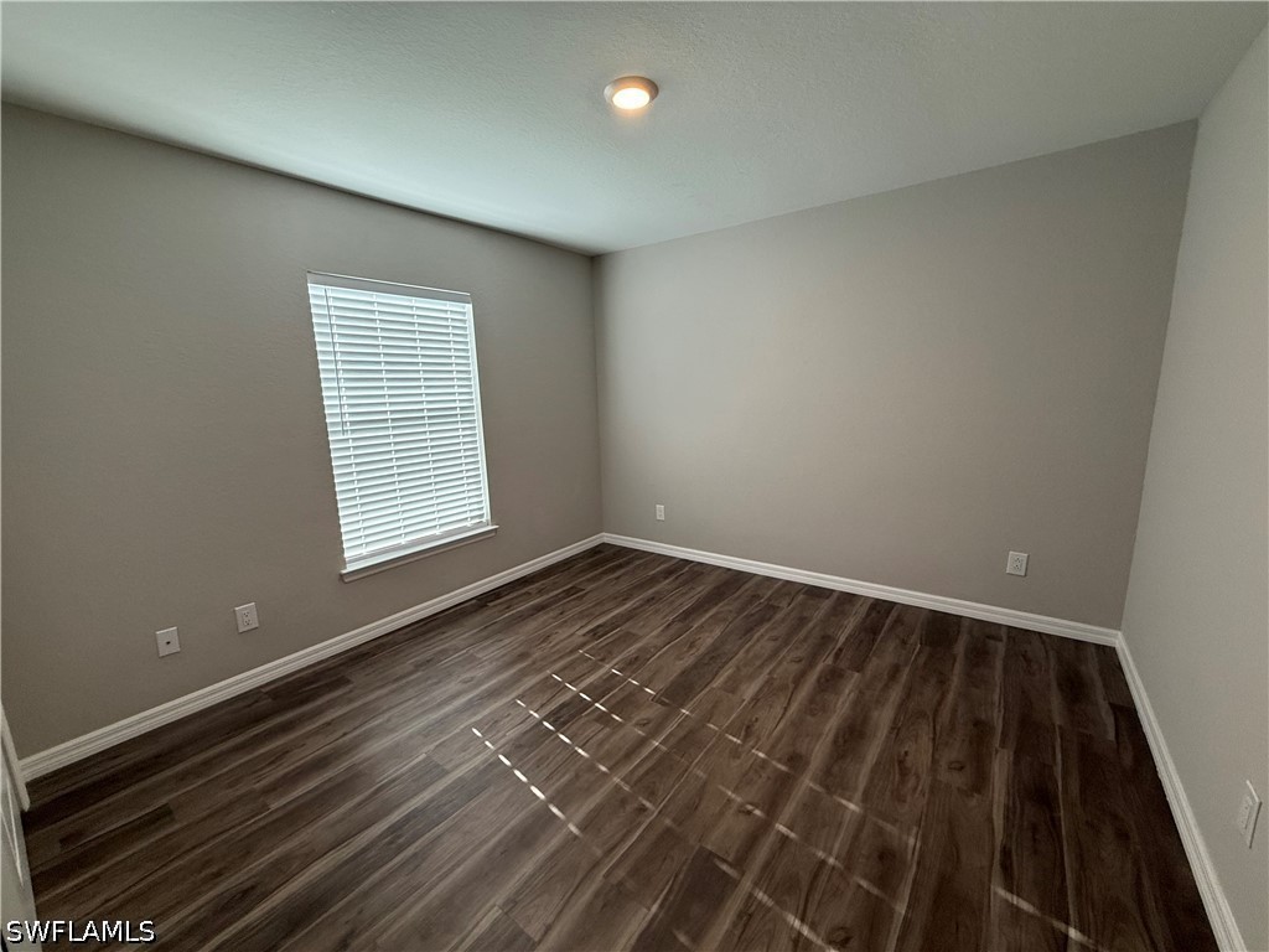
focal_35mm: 14
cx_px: 634
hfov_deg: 102.1
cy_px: 476
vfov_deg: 85.7
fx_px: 513
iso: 160
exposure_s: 1/120
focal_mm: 2.22
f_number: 2.2
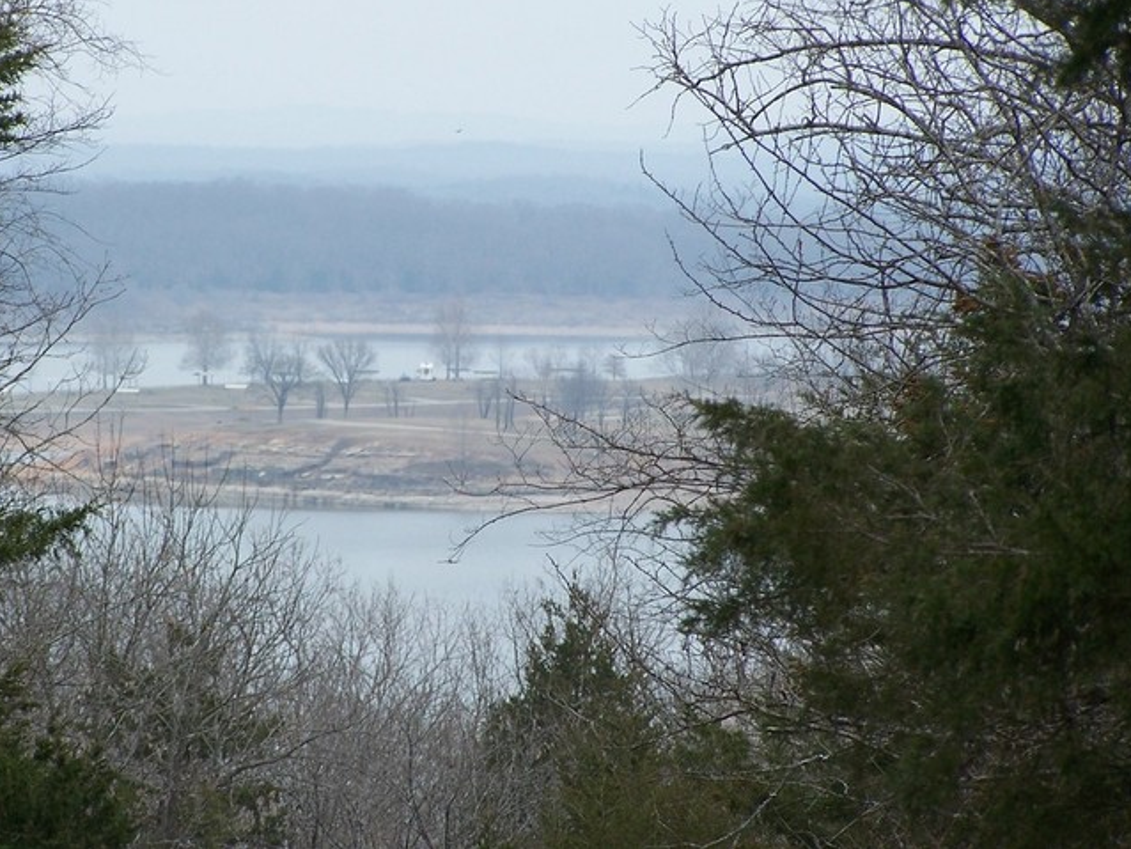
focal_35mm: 264
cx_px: 462
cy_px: 337
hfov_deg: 7.5
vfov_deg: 5.6
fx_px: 8629
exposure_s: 1/750
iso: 80
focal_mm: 36.2
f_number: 3.2
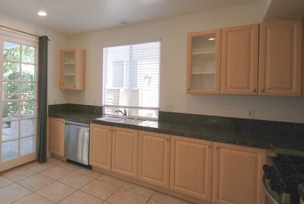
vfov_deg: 57.1
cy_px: 87
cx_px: 82
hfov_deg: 73.9
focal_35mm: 22
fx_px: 186
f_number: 5
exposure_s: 1/100
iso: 200
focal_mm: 10
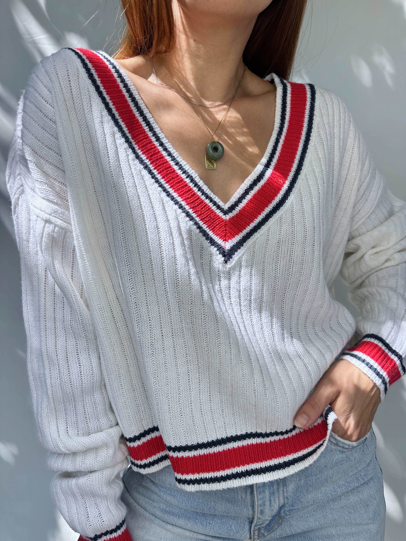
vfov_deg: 71.6
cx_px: 203
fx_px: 375
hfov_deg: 56.8
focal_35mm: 24
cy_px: 270
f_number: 1.78
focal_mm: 6.86
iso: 80
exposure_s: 1/1040
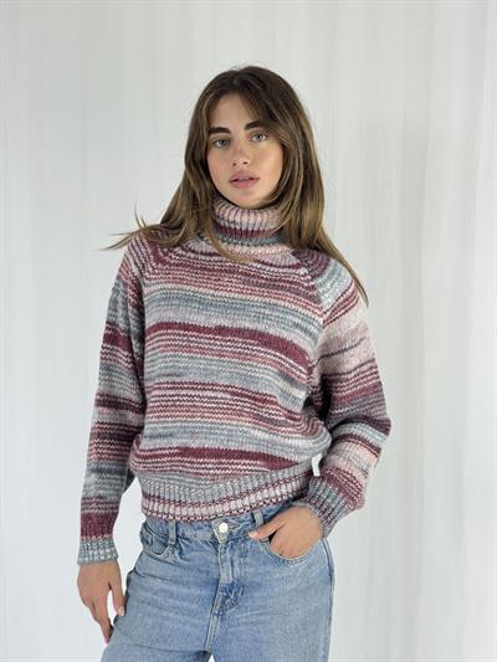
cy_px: 331
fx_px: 919
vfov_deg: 39.6
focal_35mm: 48
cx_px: 248
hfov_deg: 30.3
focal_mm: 6.76
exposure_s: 1/100
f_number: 1.78
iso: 64
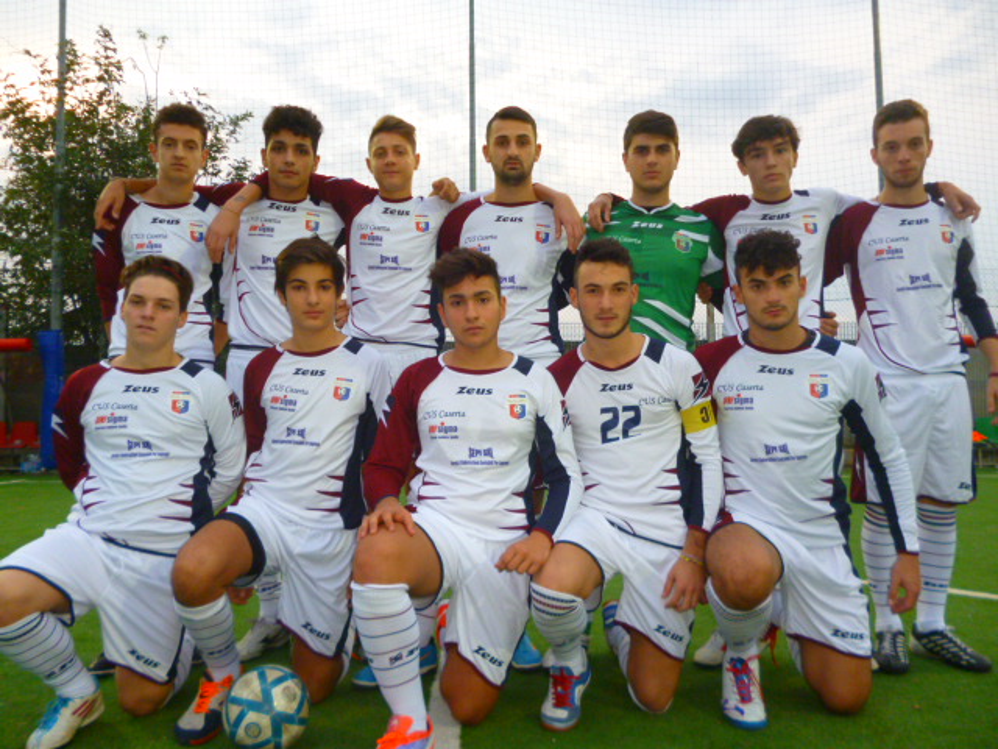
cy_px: 374
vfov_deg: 49.7
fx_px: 807
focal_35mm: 28
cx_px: 499
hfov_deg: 63.4
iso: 320
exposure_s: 1/60
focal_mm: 5
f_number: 3.1
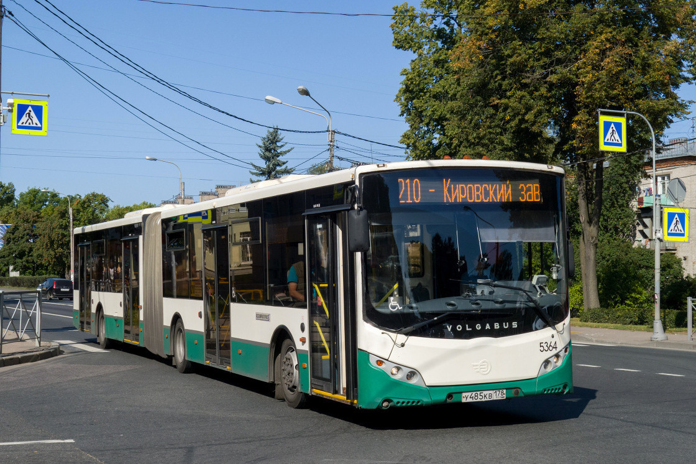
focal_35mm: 49
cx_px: 348
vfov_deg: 27.5
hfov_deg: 40.4
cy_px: 232
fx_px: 947
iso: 200
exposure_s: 1/1000
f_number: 6.3
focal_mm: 18.02
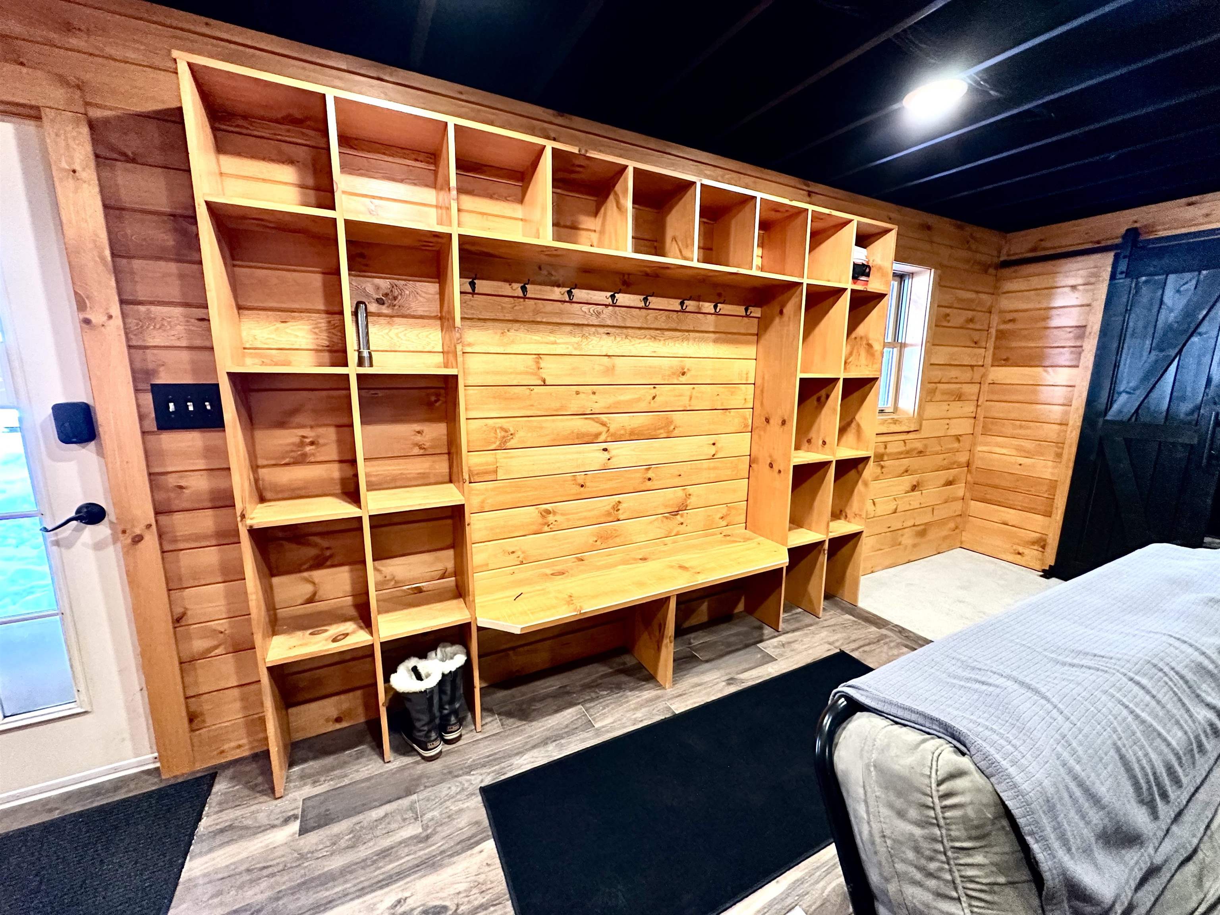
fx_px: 493
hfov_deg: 102.1
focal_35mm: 14
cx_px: 610
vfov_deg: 85.7
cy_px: 458
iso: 500
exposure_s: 1/60
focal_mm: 2.22
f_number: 2.2
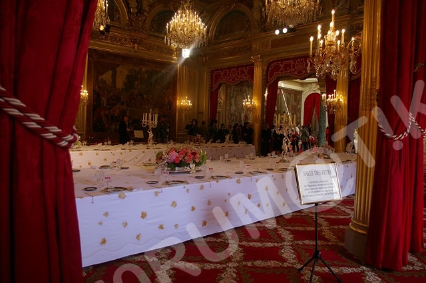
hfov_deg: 67.4
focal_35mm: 27
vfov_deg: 47.9
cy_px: 142
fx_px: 319
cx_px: 213
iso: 200
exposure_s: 1/60
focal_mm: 18
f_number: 4.5
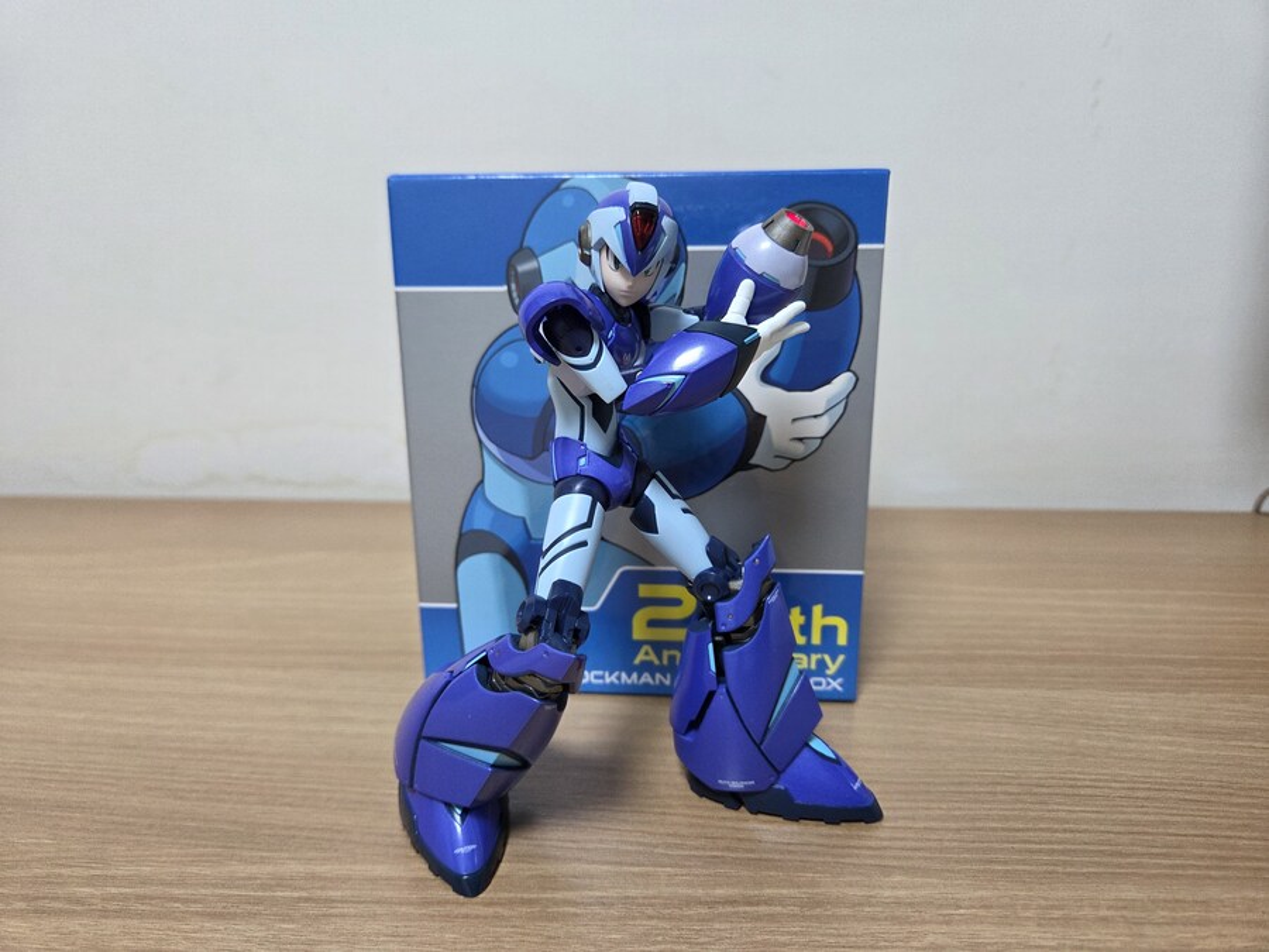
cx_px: 634
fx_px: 843
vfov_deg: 58.9
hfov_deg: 73.9
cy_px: 476
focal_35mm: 23
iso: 250
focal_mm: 5.4
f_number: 1.8
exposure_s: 1/120
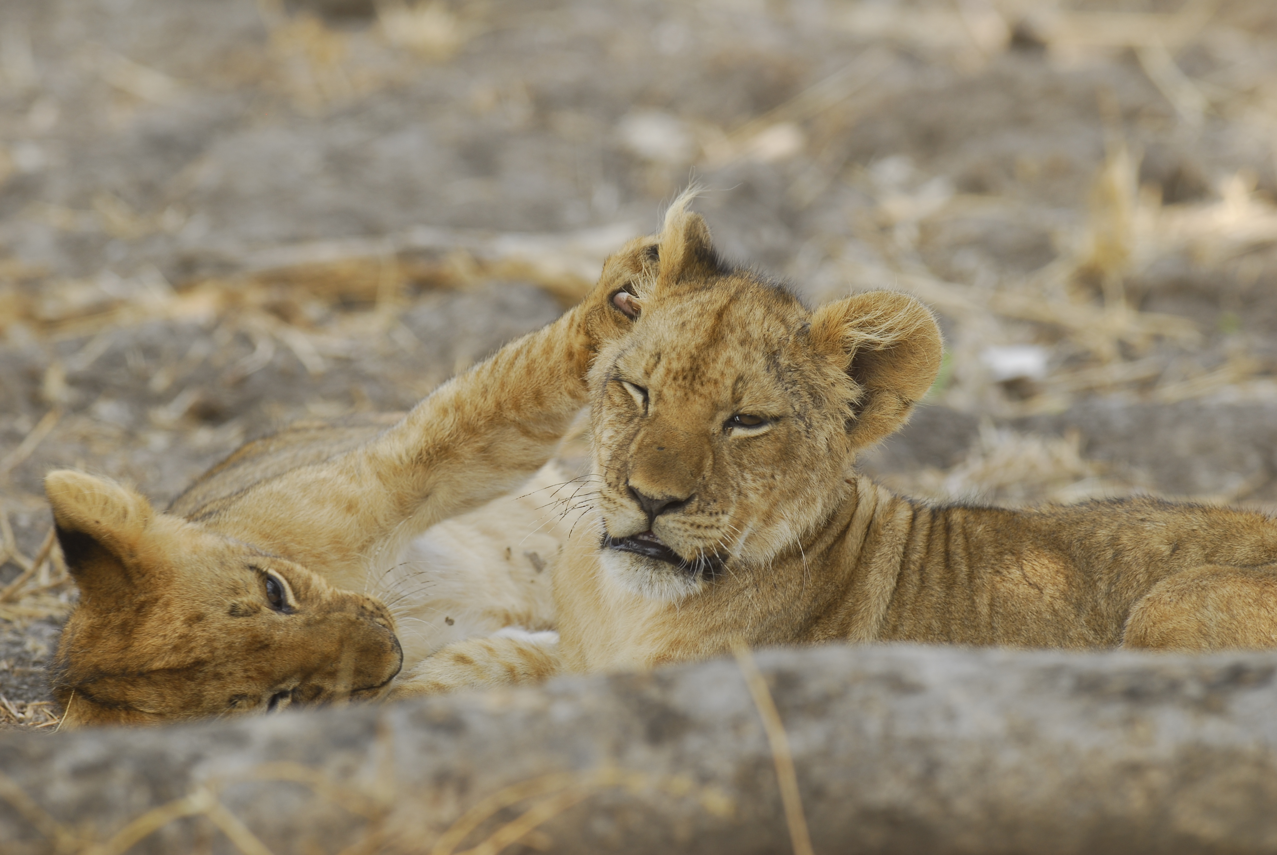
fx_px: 15982
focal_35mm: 450
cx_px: 638
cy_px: 428
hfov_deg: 4.6
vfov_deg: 3.1
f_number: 5.6
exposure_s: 1/90
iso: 100
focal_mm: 300
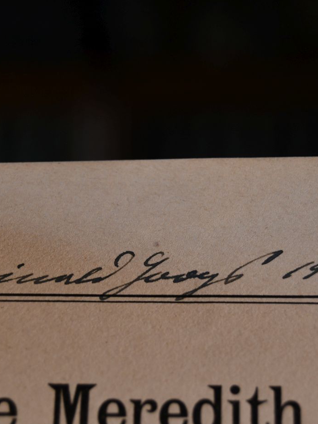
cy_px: 212
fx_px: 1457
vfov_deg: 16.5
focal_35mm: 119
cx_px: 182
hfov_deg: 12.5
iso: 800
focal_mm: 55
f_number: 5.6
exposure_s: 1/160
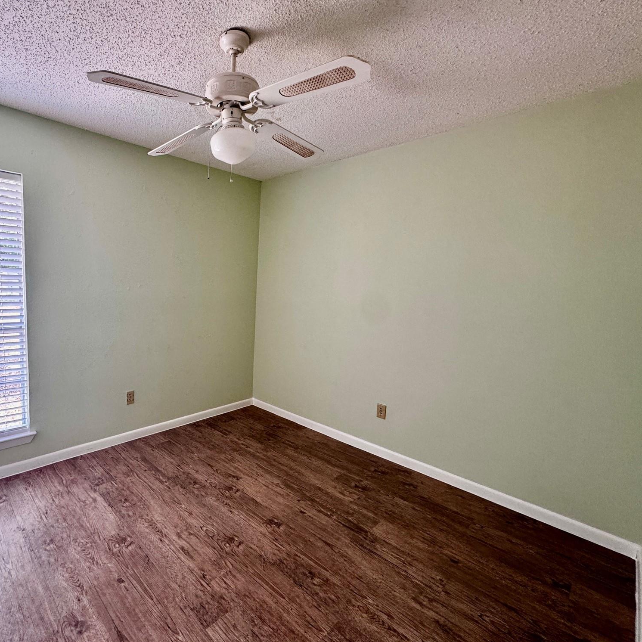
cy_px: 317
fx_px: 357
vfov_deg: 84.0
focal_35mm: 17
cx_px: 223
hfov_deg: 81.6
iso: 200
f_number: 2.2
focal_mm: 2.22
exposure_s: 1/99
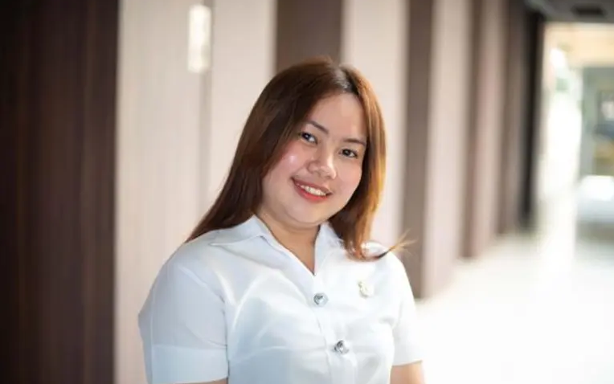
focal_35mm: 52
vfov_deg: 24.9
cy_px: 204
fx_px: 870
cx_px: 313
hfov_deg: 38.9
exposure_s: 1/100
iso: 100
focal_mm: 50
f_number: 1.4
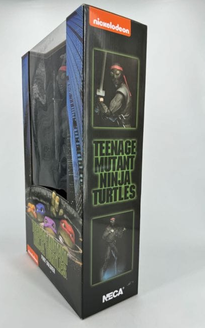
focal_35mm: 26
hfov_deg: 47.5
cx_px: 90
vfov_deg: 70.4
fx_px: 232
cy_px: 163
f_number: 1.78
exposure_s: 1/693
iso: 80
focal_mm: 6.76
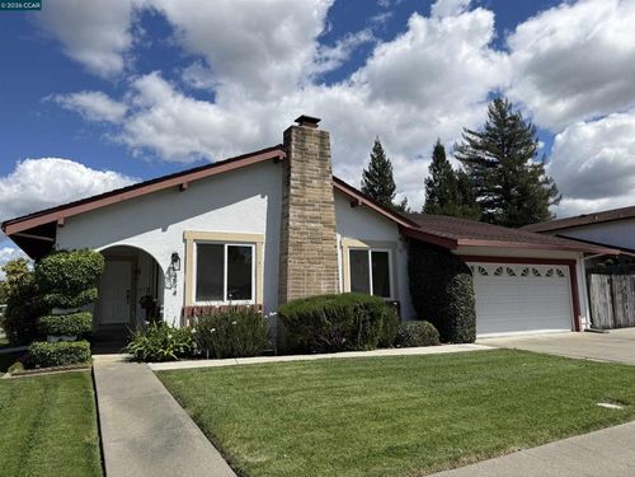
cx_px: 318
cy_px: 238
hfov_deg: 71.6
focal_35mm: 24
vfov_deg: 56.8
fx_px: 440
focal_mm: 6.76
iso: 80
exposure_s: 1/8130
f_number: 1.78
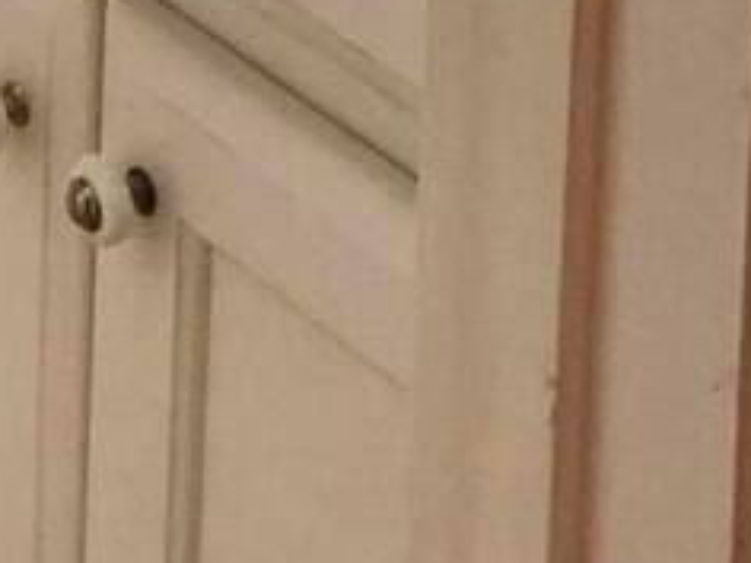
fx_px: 5142
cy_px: -1594
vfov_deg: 5.5
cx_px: -1146
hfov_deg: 7.7
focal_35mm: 237
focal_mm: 3.99
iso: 100
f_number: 1.8
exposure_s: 1/60
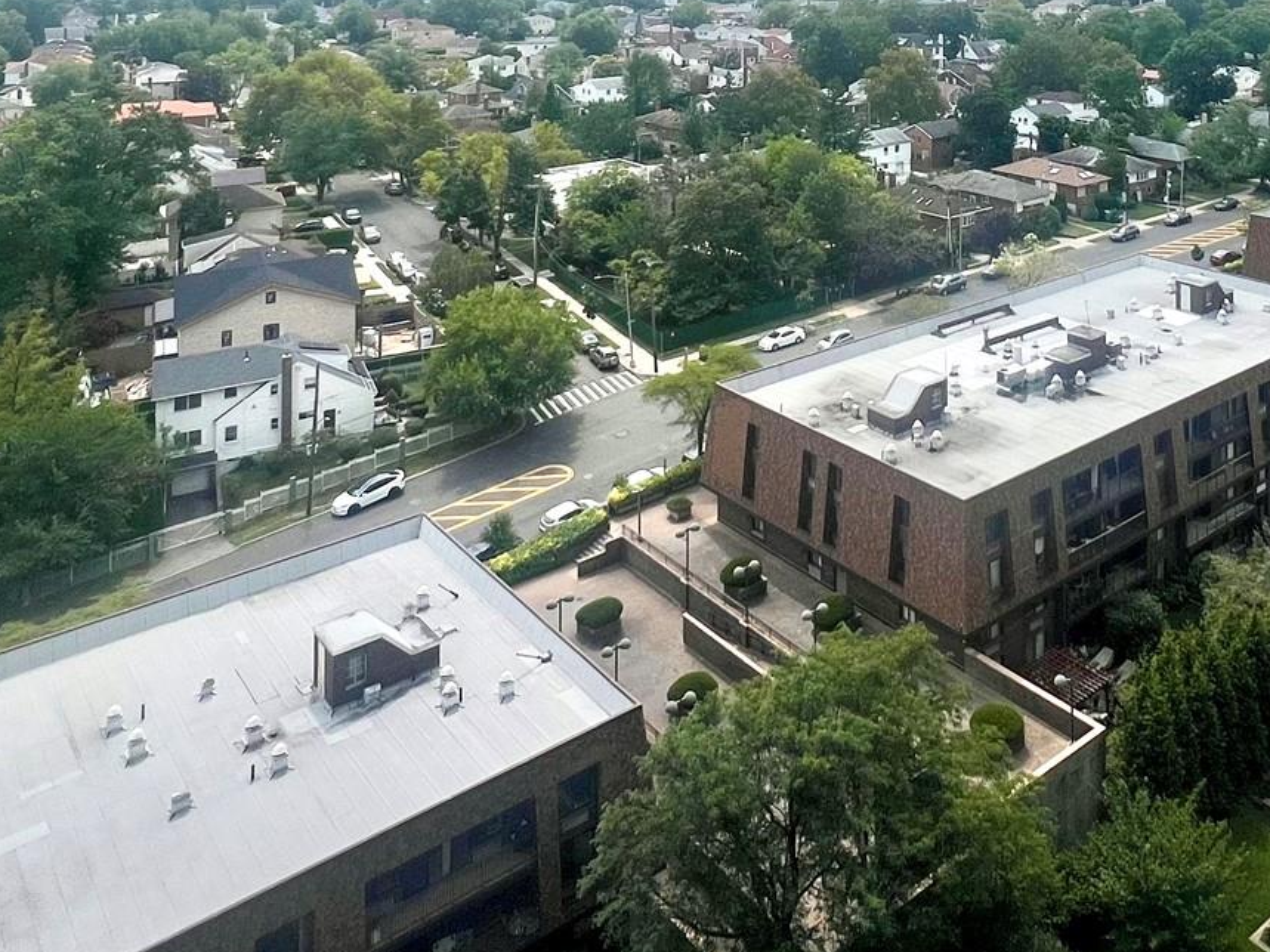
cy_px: -102
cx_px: 915
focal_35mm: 31
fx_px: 1137
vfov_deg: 37.7
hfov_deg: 56.2
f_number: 1.8
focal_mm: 1.57
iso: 32
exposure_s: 1/3922
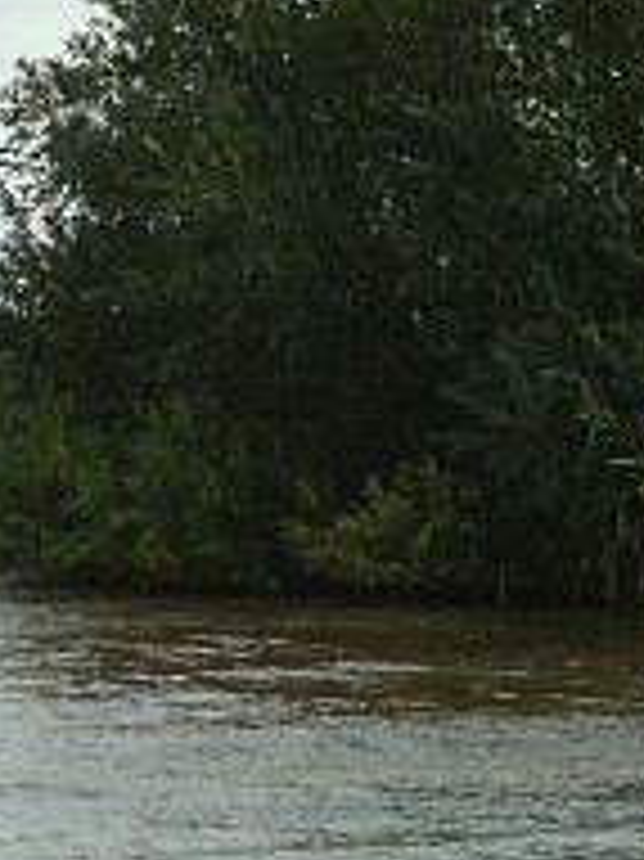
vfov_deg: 8.3
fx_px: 5910
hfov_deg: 6.2
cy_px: 263
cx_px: -297
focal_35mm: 238
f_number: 4.8
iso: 400
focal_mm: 70
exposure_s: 1/1500
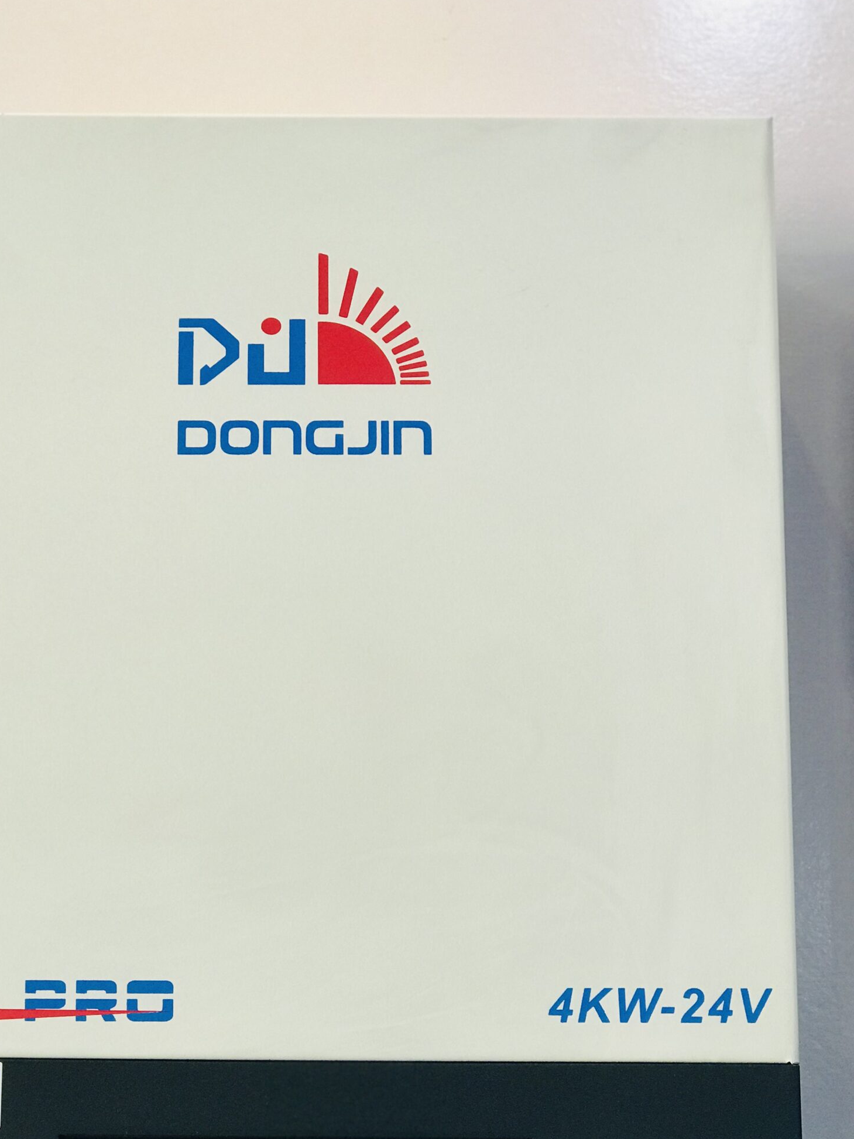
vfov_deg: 25.9
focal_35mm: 75
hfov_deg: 19.6
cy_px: 704
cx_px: 302
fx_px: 2468
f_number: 2.8
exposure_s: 1/50
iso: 64
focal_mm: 6.6
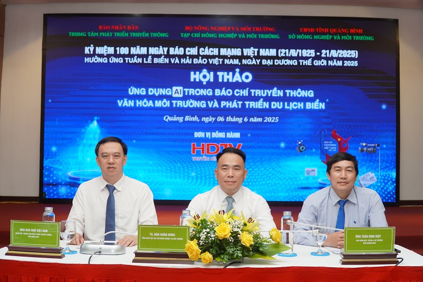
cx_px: 212
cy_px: 141
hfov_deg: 43.6
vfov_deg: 29.9
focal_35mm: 45
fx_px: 529
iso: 500
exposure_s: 1/160
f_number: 4
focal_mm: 30
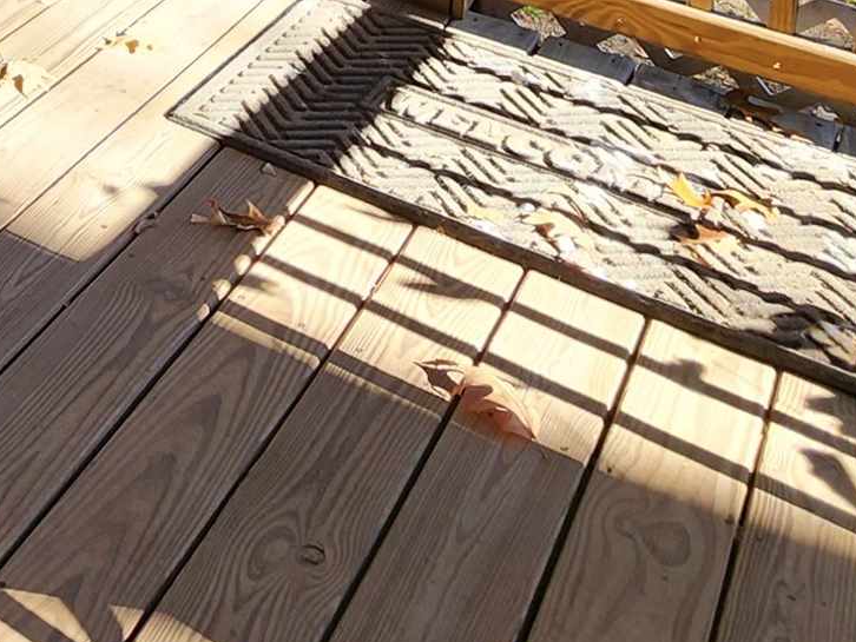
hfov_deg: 28.5
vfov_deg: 19.7
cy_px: -510
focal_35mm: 55
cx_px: -261
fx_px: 1361
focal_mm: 2.2
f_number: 2.2
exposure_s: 1/167
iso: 50
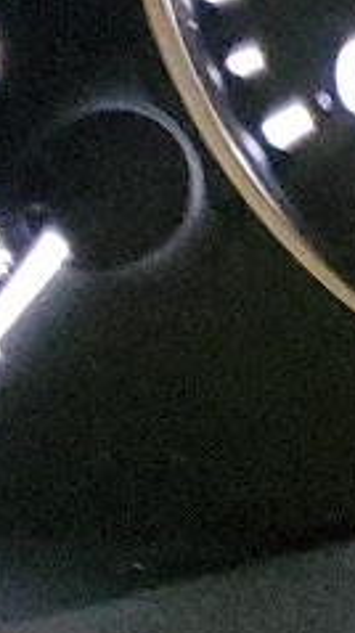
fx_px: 3187
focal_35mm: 190
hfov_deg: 5.6
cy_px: -344
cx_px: 1367
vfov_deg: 10.9
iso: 658
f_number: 1.5
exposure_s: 1/17
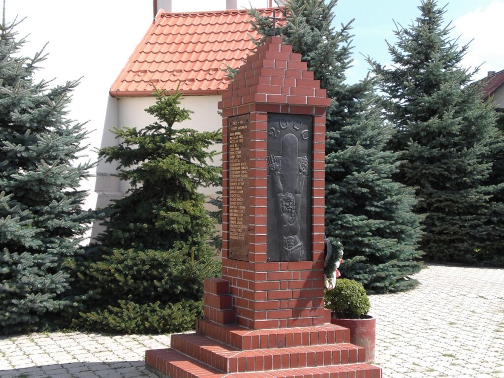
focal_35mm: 59
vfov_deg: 24.8
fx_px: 859
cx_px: 252
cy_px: 189
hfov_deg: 32.7
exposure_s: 1/250
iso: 50
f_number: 4
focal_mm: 10.4
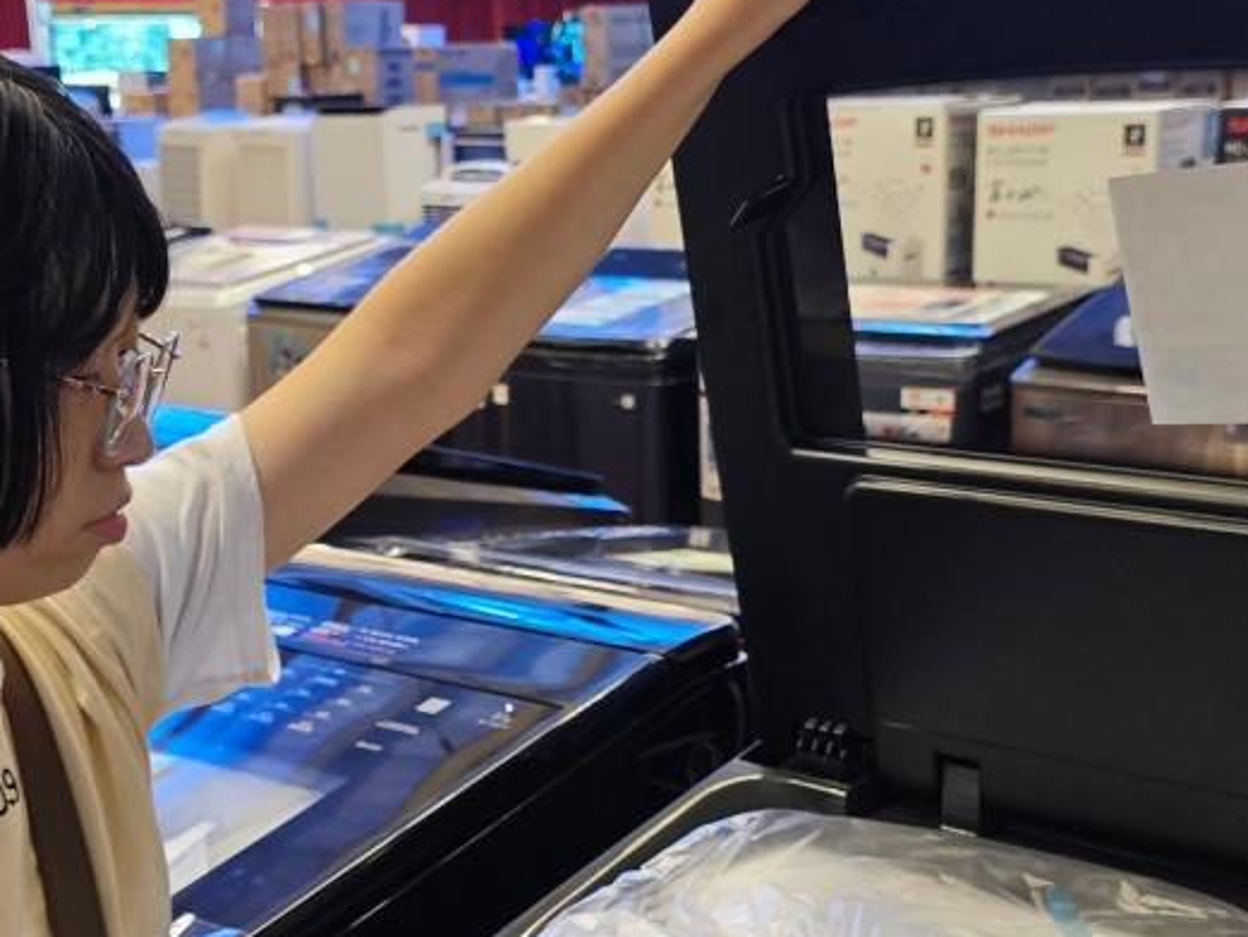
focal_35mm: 53
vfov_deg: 27.2
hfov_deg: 36.1
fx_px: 1911
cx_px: 575
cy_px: 697
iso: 500
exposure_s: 1/120
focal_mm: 6.3
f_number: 1.7
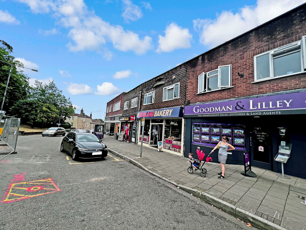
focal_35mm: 13
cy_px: 115
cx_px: 153
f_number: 1.8
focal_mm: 1.57
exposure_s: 1/1449
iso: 32
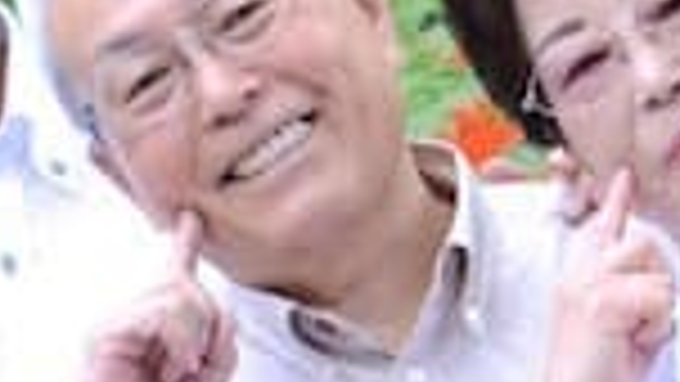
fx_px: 17223
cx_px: 977
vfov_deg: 1.3
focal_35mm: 955
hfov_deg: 2.3
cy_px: 119
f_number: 5
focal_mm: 92
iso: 1000
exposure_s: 1/320
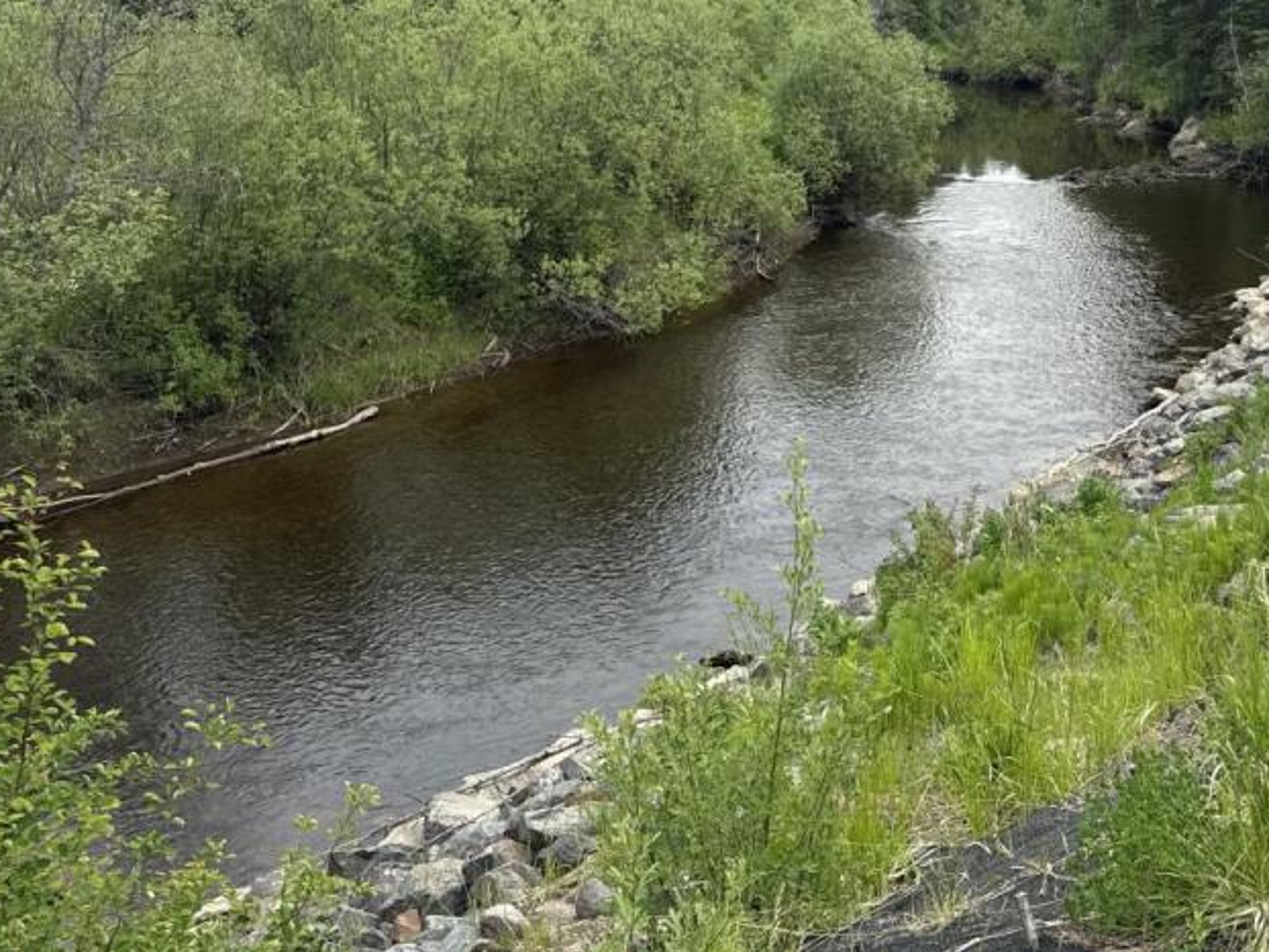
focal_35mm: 40
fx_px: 1467
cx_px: 1033
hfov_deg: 44.3
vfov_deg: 34.7
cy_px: 173
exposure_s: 1/3145
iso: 80
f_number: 1.78
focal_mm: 6.76
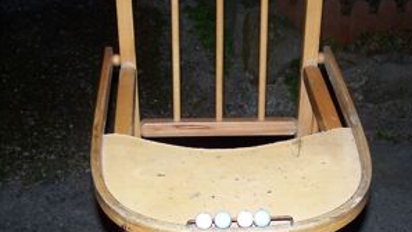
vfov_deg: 17.6
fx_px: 732
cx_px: 243
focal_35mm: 67
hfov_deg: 31.4
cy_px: 219
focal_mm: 6.3
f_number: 2.8
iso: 80
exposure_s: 1/60
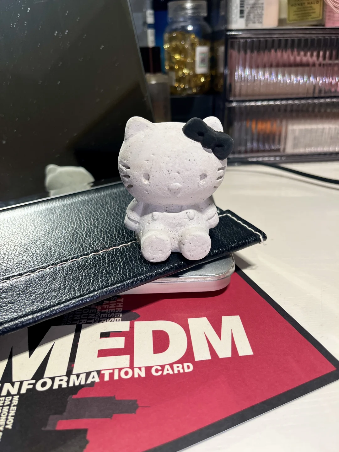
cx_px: 170
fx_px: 339
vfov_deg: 67.3
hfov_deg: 53.1
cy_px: 226
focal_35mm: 26
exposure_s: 1/100
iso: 80
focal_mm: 5.1
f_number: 1.6
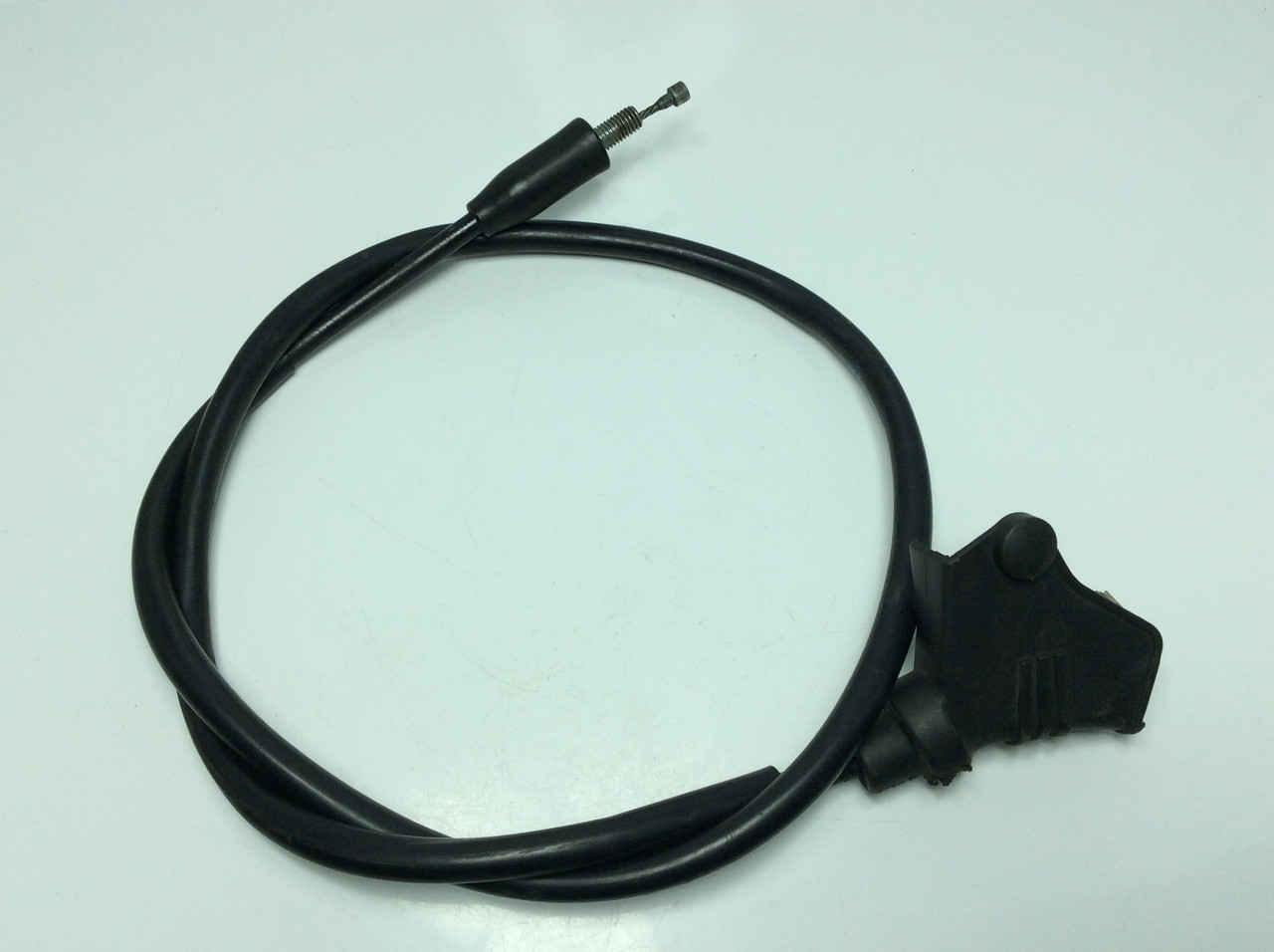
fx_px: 1176
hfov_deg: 56.9
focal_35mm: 32
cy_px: 476
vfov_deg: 44.1
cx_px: 637
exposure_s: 1/566
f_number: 2.4
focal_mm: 3.3
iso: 32
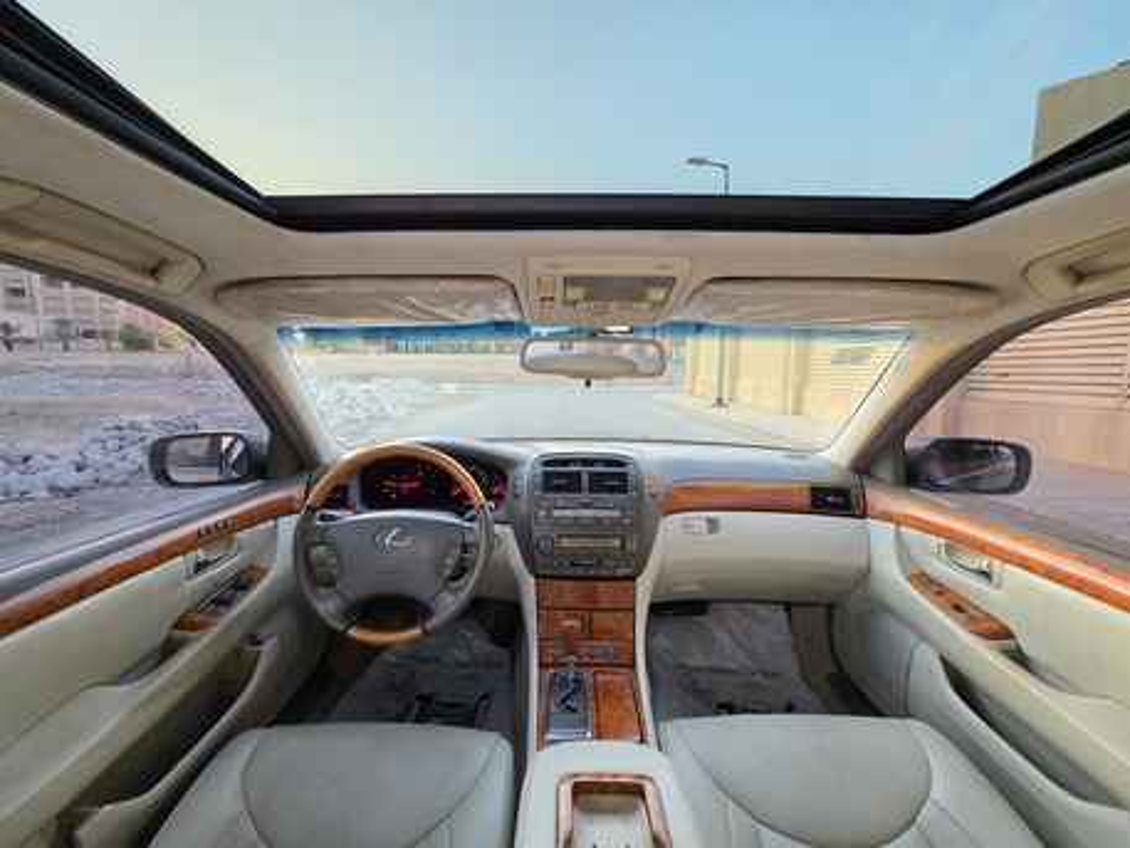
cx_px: 565
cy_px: 424
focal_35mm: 13
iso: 500
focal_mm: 2.2
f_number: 1.9
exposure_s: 1/240
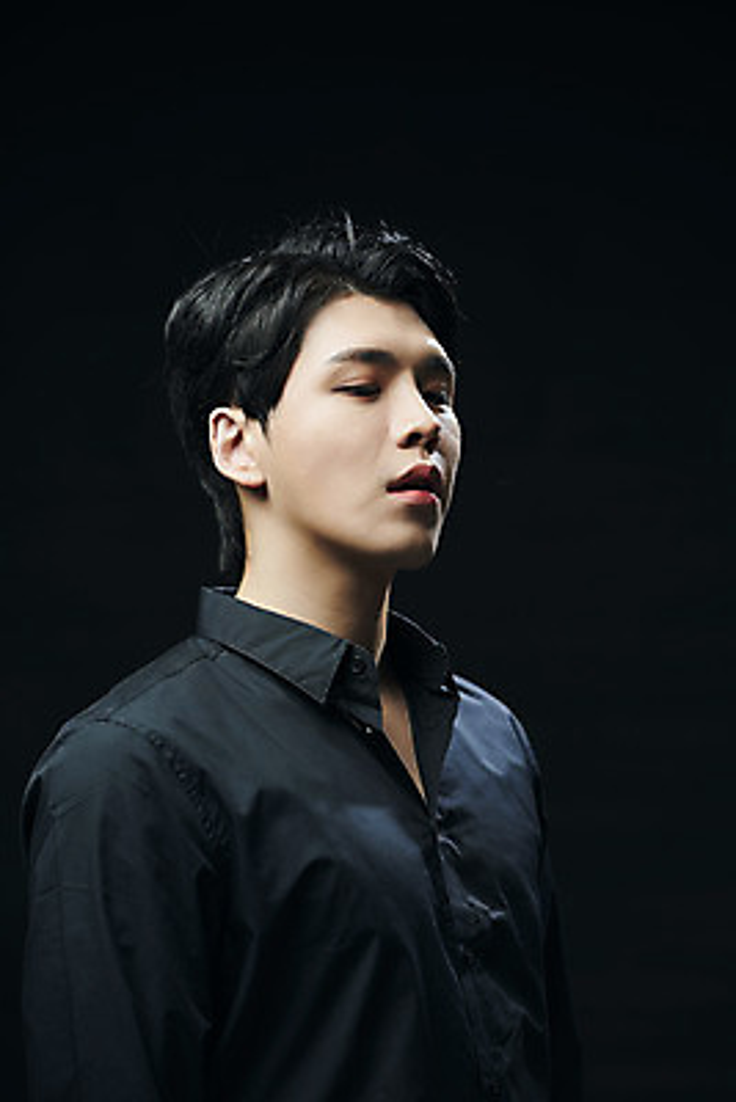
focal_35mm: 125
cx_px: 368
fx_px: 3830
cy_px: 551
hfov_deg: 11.0
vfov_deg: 16.4
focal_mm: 125
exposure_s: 1/125
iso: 64
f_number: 4
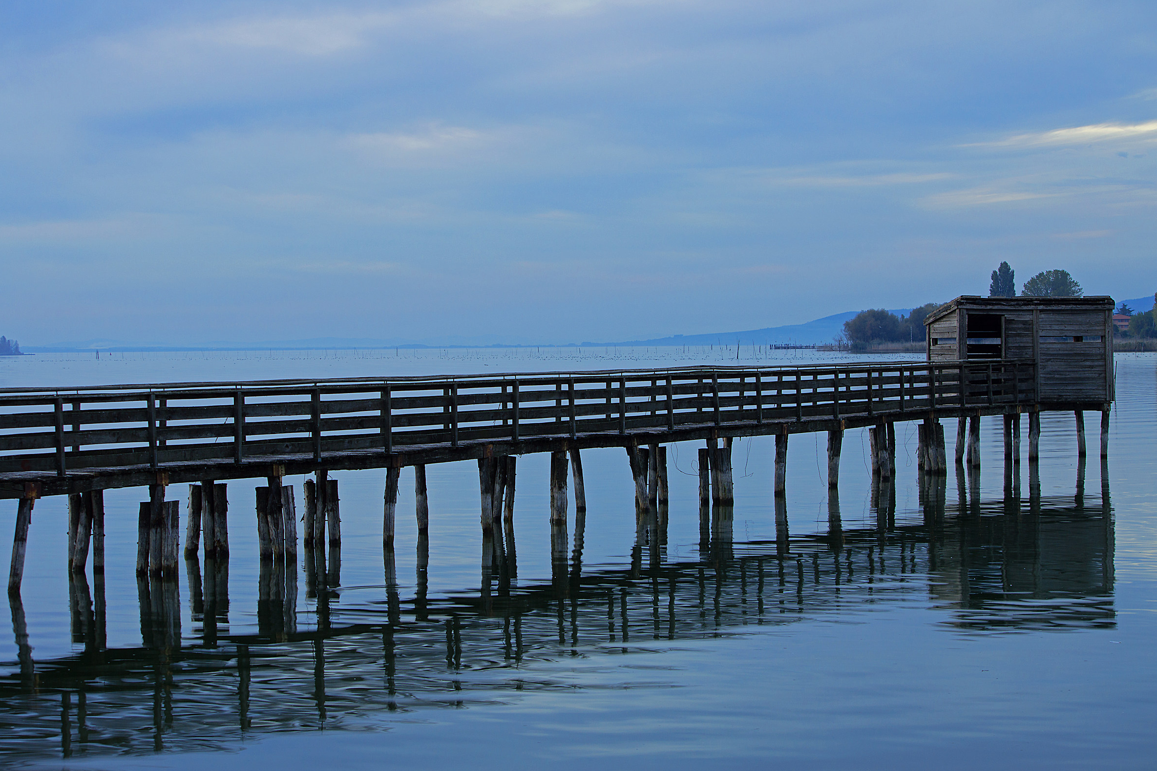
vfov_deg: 16.4
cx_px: 585
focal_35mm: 84
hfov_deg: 24.3
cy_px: 384
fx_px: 2683
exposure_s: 1/3
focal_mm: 55
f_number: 7.1
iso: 100
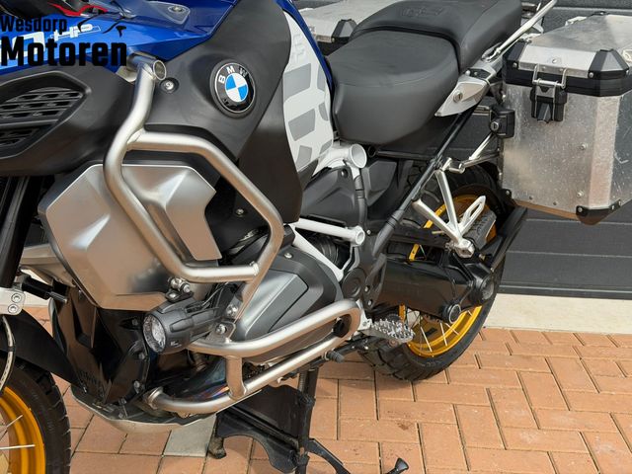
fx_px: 876
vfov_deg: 30.3
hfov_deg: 39.7
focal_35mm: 48
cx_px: 316
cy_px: 237
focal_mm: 6.76
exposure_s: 1/2342
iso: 80
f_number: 1.78
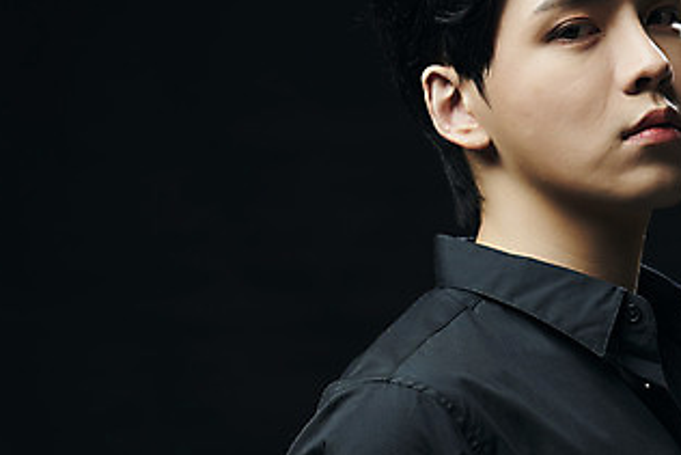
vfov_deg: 6.5
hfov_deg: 9.7
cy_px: 149
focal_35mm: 212
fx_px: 4012
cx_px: 406
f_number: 4
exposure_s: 1/125
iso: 64
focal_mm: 112
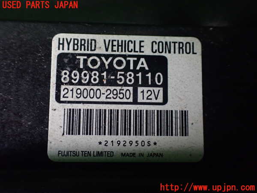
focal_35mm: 30
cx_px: 128
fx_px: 223
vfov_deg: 46.8
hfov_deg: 60.0
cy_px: 96
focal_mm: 5.4
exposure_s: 1/80
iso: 800
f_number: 2.3
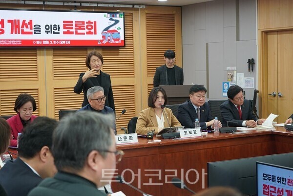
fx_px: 570
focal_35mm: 70
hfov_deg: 28.8
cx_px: 146
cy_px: 98
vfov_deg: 19.5
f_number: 5.6
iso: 1250
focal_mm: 70
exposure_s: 1/160
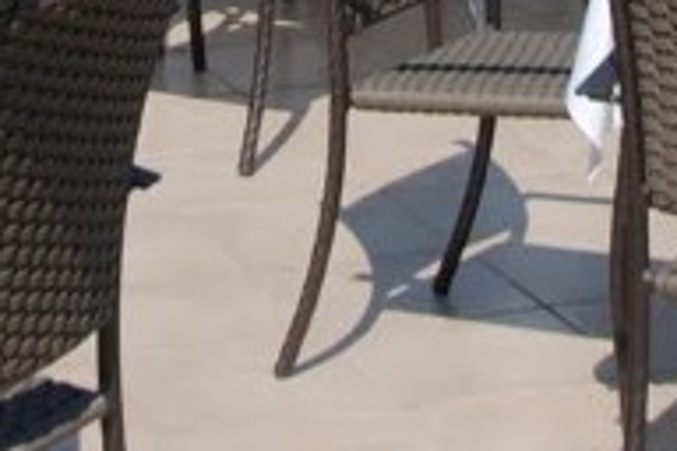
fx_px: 4043
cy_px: -867
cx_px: 377
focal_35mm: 215
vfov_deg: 6.0
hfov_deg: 9.6
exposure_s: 1/250
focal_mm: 24
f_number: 8
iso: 100
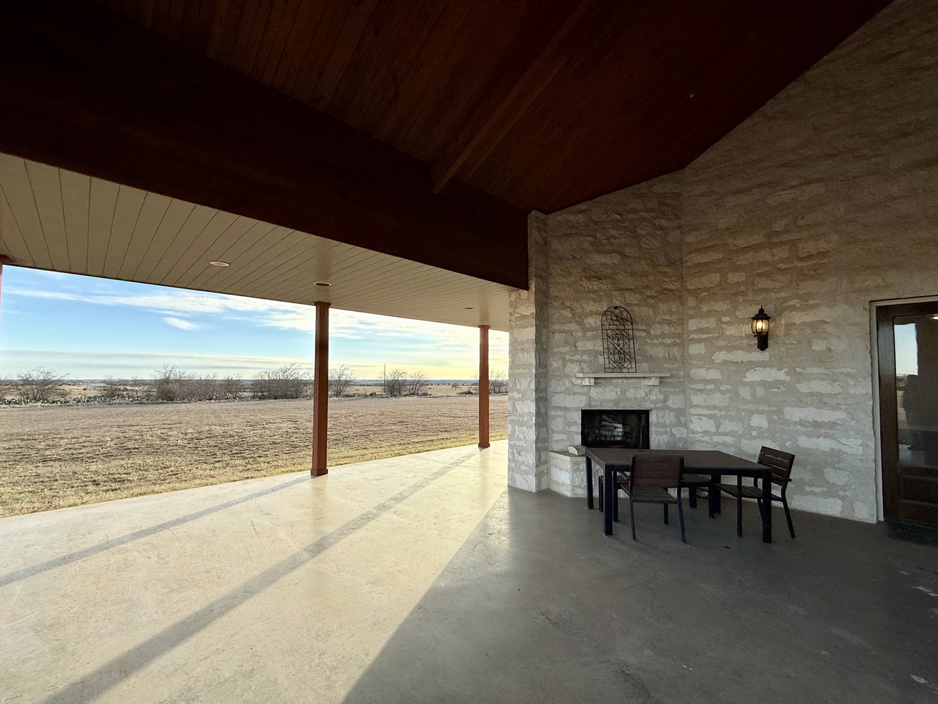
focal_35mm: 15
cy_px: 366
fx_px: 406
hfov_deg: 98.2
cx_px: 458
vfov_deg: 81.7
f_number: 2.2
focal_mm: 2.22
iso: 64
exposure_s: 1/1572
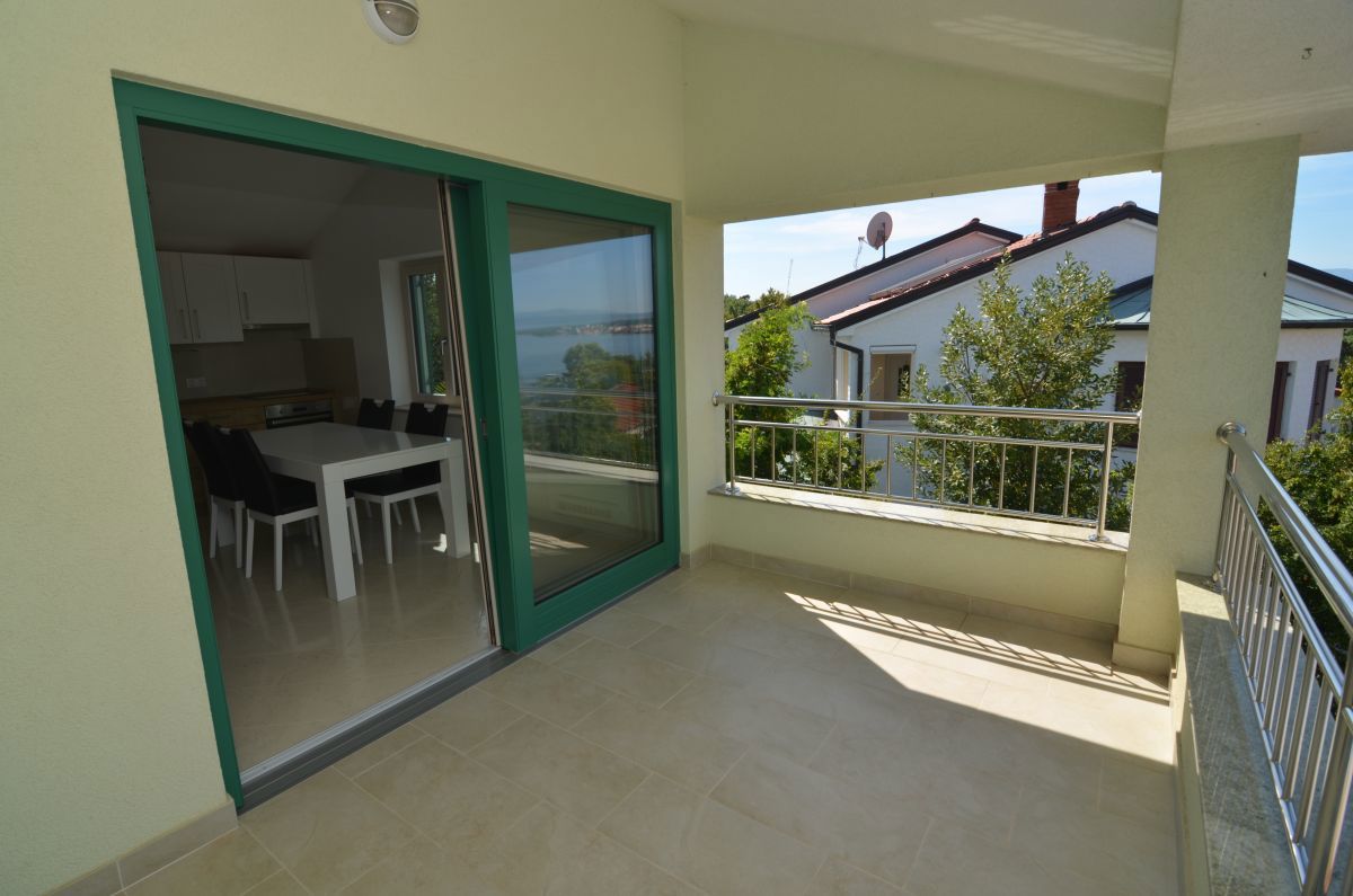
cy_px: 448
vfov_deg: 71.8
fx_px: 619
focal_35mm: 16
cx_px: 676
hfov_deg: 95.1
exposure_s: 1/200
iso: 100
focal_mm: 11
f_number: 8
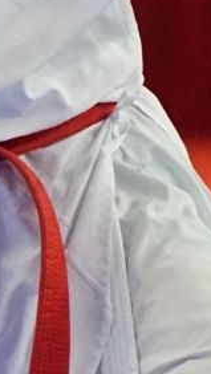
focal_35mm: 1402
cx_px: 434
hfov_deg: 0.9
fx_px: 13920
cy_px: -231
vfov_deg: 1.5
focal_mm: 140
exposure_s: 1/2000
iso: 3200
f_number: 2.8
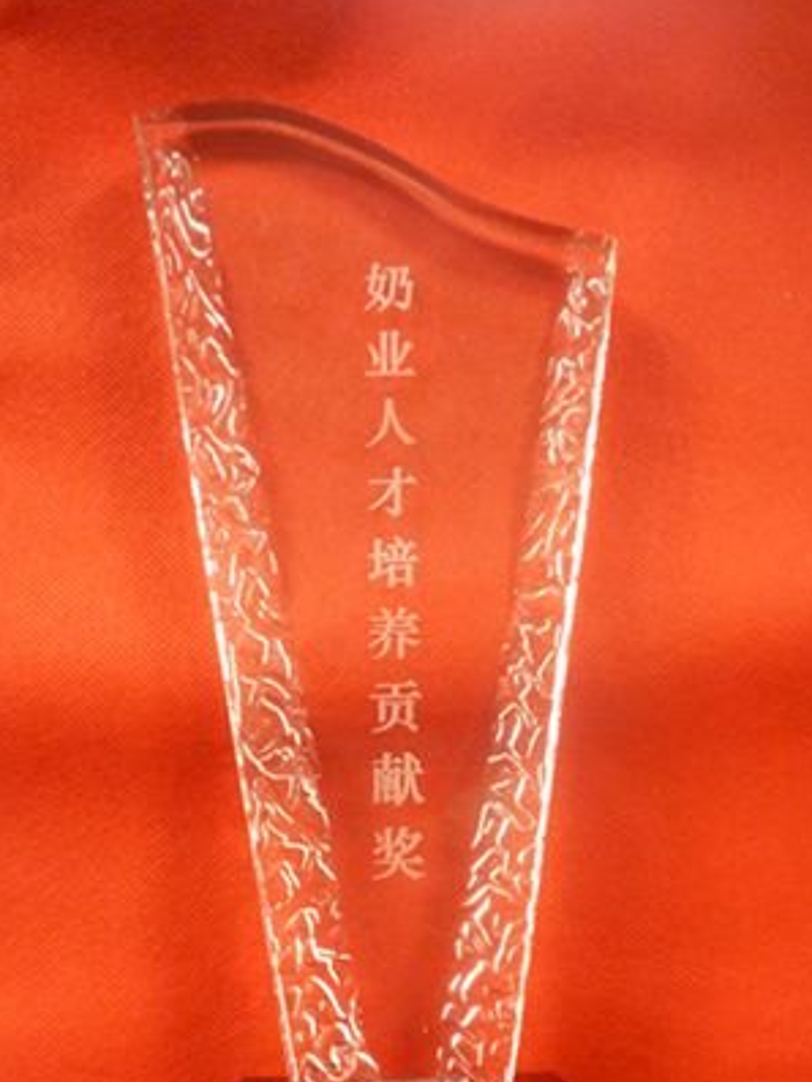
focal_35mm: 39
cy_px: 714
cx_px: 387
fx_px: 1219
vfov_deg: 47.1
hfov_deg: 36.8
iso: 400
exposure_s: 1/20
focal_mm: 5.2
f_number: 3.3
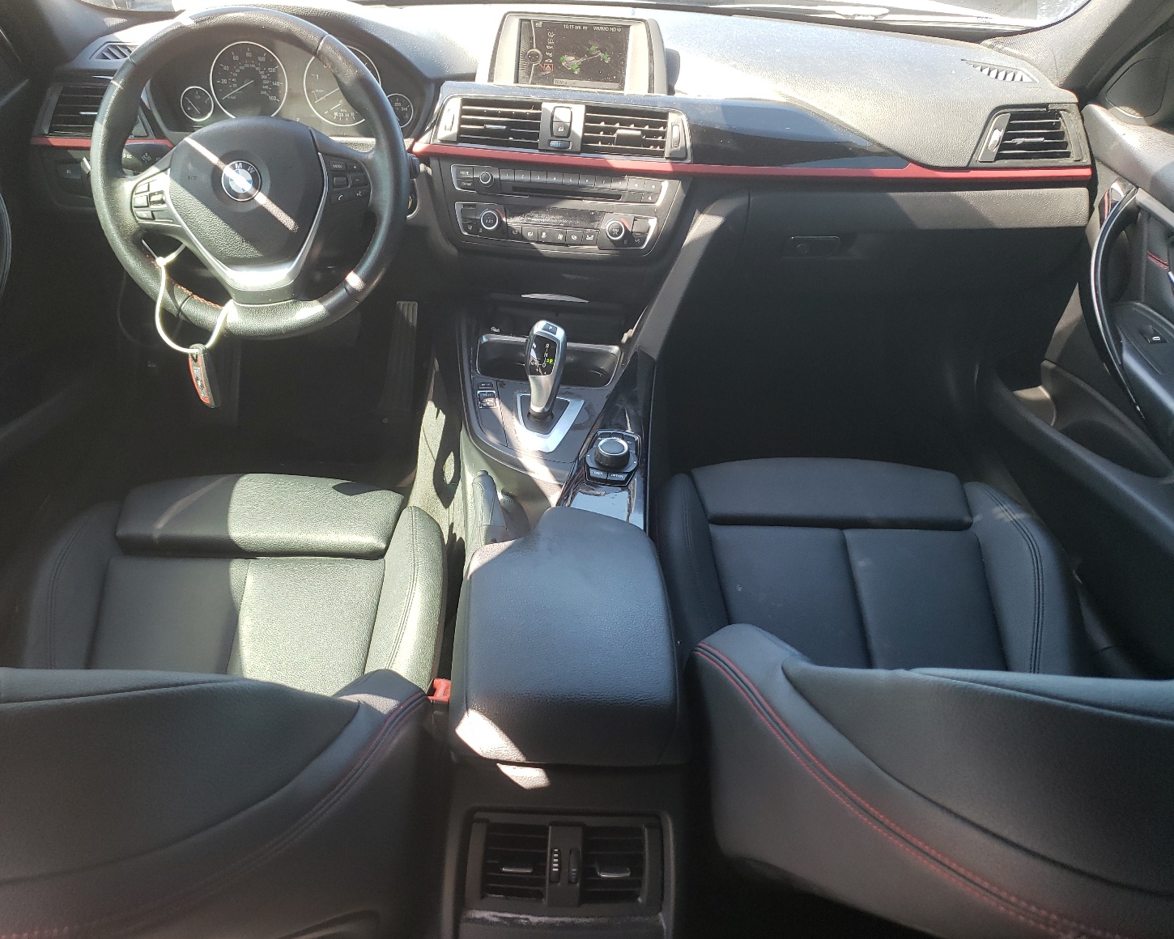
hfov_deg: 62.1
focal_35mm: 28
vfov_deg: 51.5
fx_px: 973
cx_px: 534
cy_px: 473
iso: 69
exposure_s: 1/120
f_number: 1.5
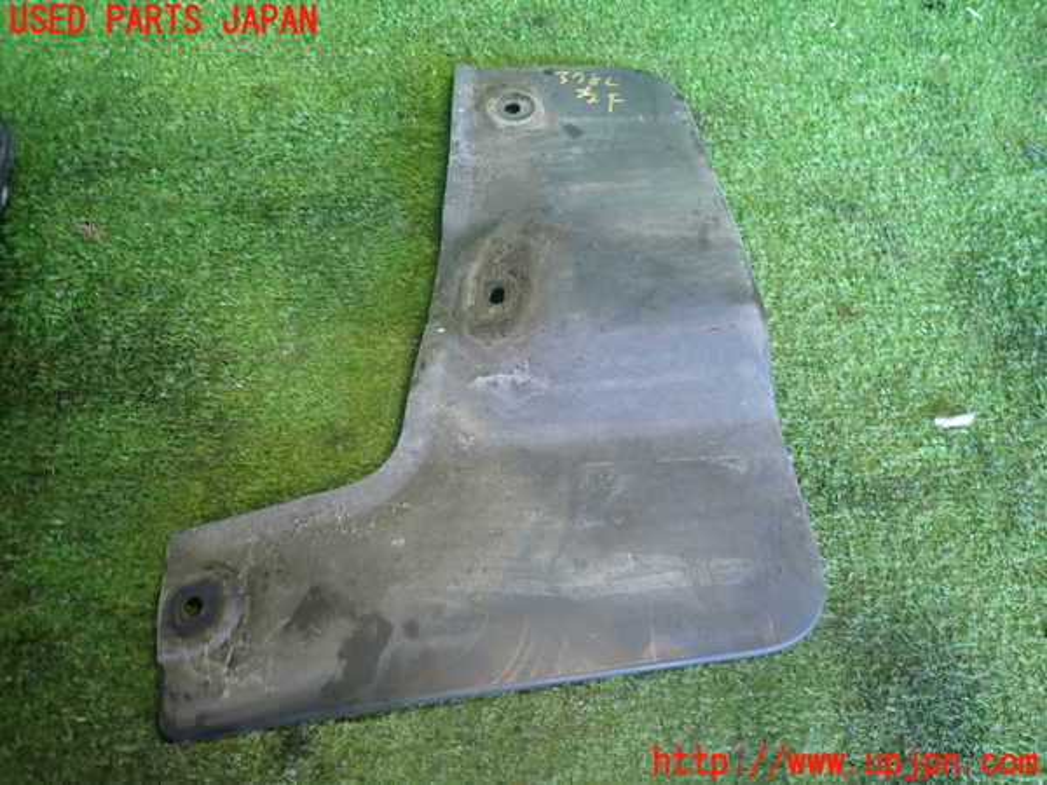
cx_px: 524
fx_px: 756
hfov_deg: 69.4
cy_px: 392
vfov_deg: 54.9
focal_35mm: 25
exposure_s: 1/30
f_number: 2
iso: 250
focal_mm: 4.5
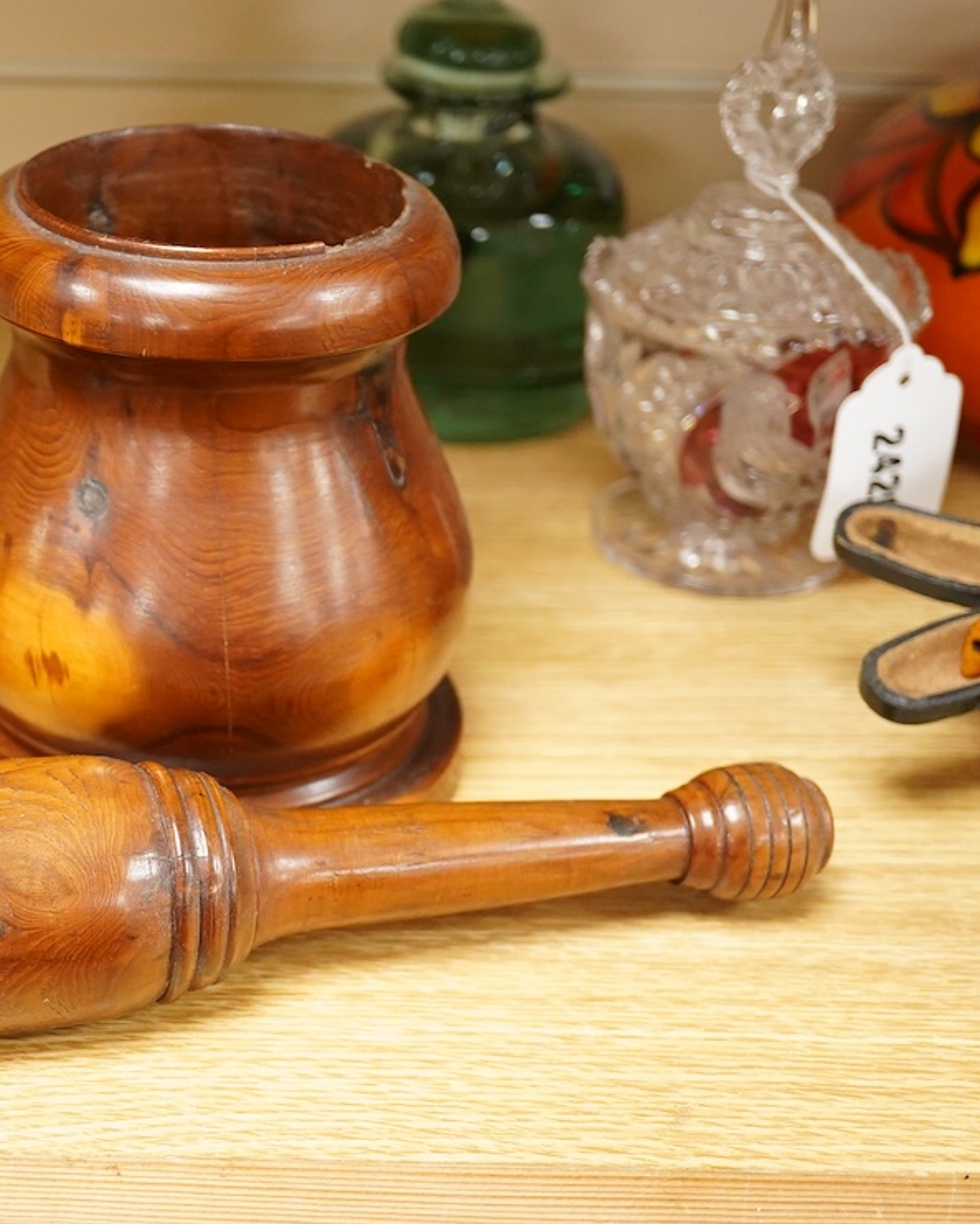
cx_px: 164
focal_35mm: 64
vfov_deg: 29.6
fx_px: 2319
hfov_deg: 23.4
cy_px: 610
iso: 2500
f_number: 4
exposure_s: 1/160
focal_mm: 30
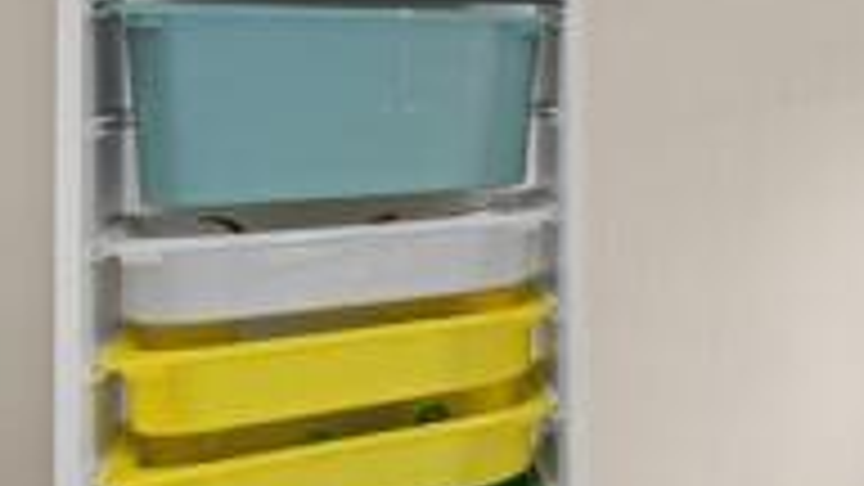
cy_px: 88
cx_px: 1240
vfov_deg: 27.1
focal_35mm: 43
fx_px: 985
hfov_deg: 30.7
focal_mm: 12
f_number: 7.1
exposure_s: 1.6
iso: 1000
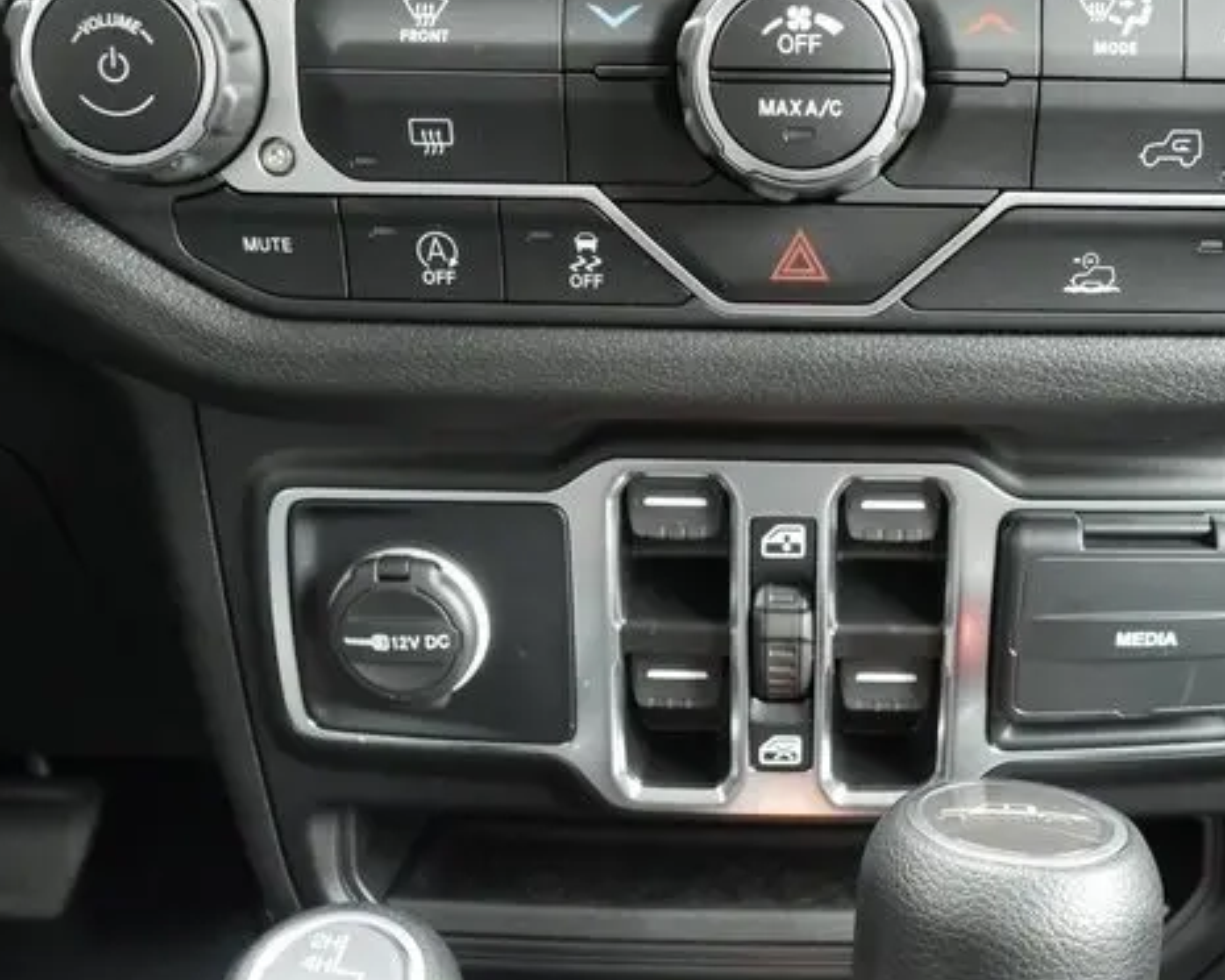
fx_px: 1559
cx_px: 790
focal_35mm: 43
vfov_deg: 34.9
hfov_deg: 42.5
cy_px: 447
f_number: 5
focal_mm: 16
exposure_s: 1/15
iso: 3200
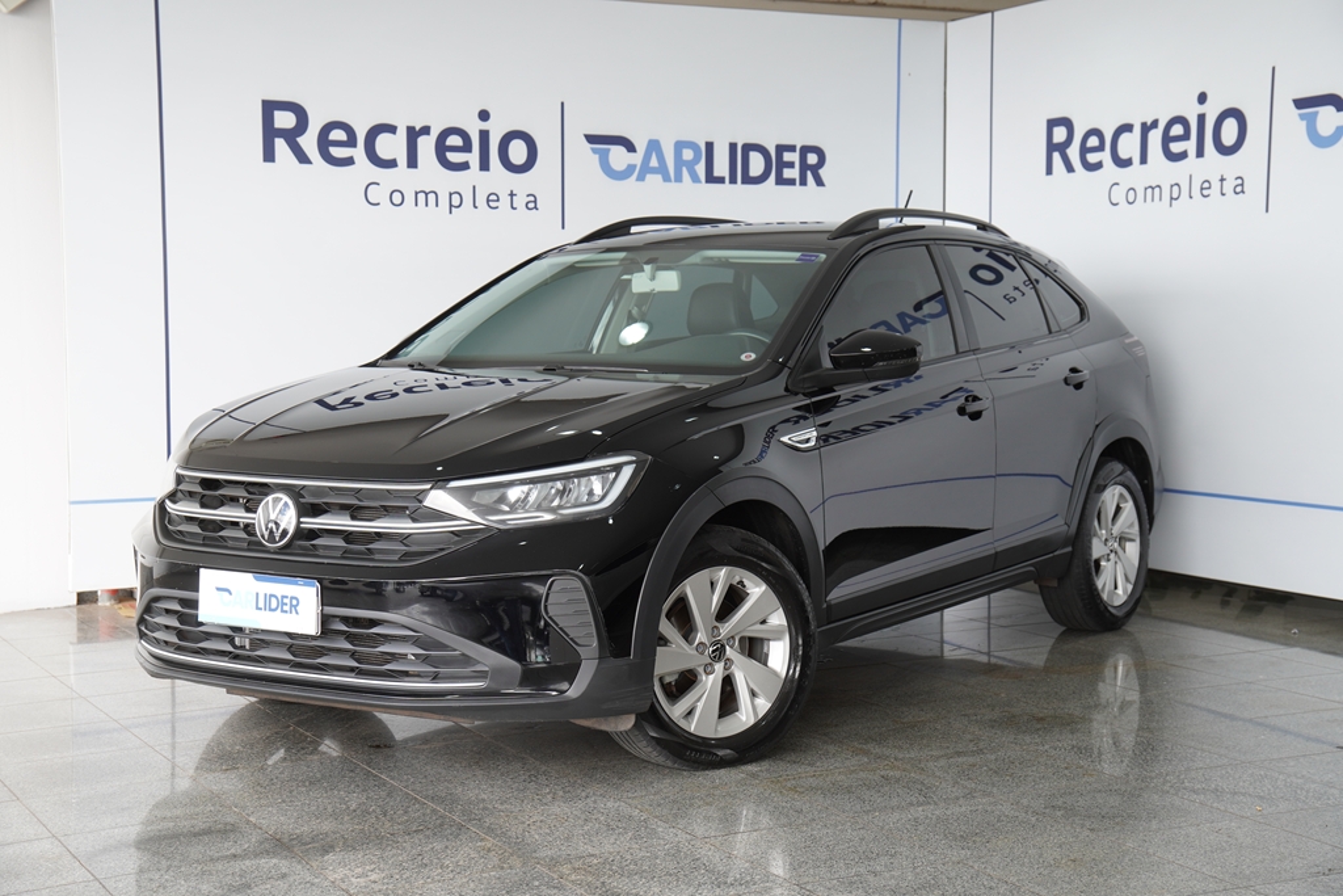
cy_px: 448
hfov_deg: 37.8
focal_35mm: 52
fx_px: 1959
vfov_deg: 25.8
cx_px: 672
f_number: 4
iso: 125
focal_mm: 35
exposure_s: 1/60
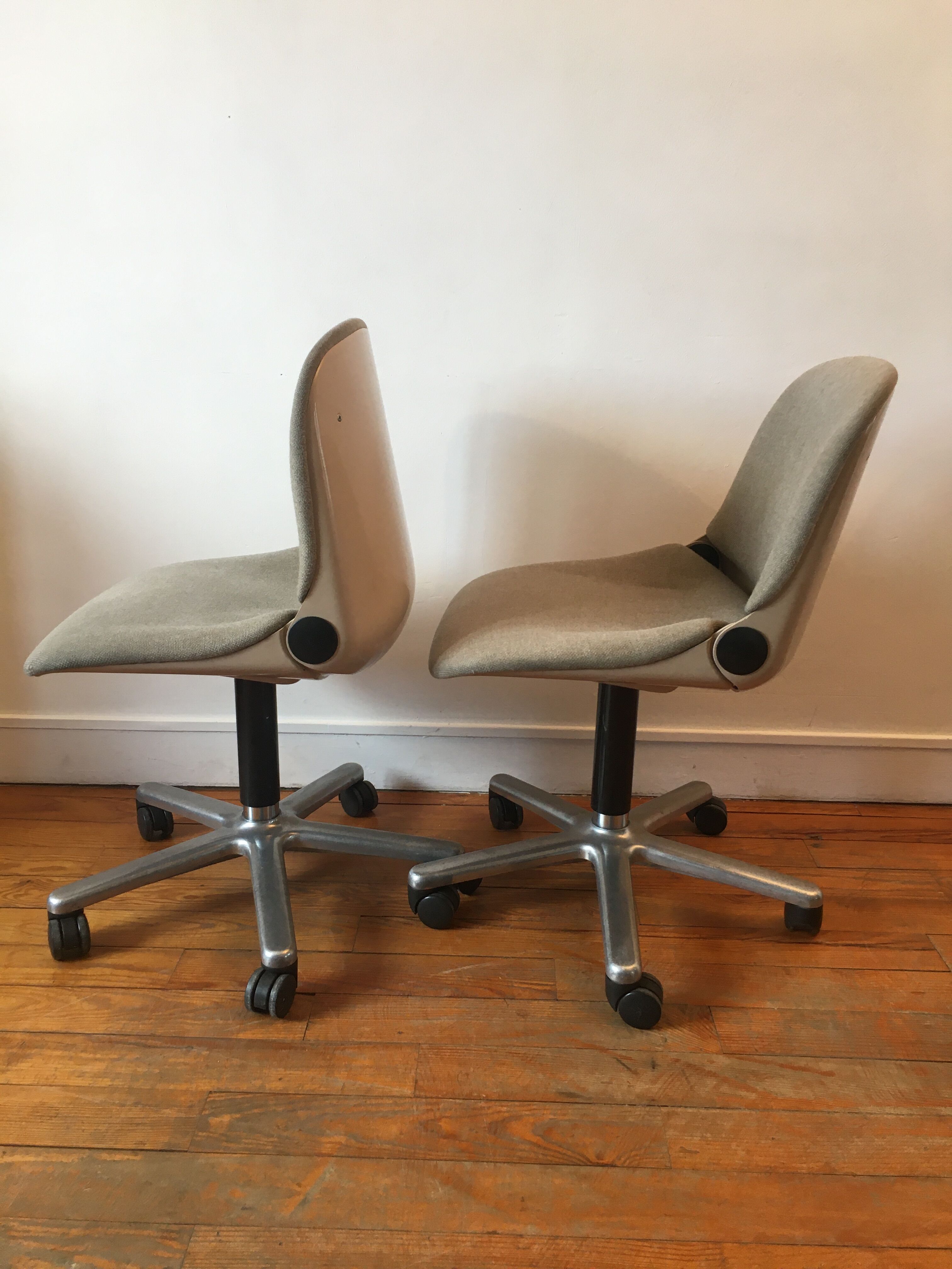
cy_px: 634
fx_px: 1063
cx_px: 476
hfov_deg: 48.2
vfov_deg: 61.7
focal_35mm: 29
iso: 40
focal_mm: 4.15
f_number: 2.2
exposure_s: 1/33
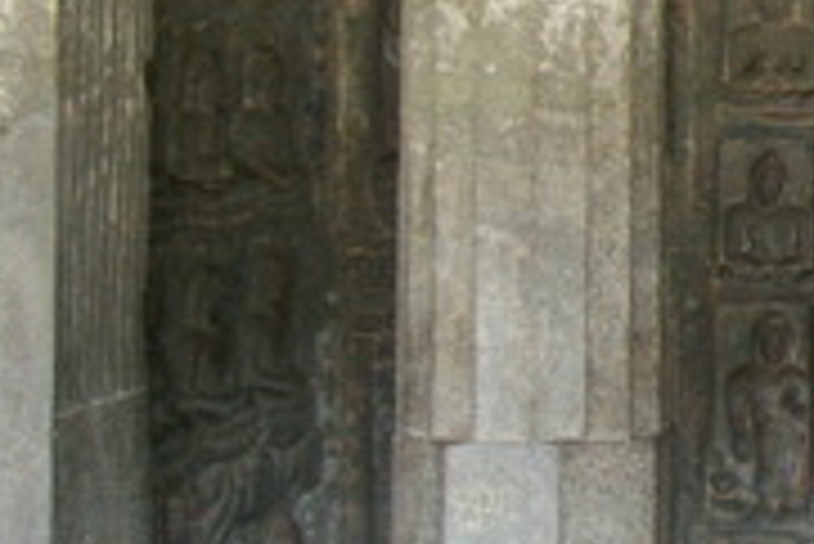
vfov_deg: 11.3
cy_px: 164
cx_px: 1318
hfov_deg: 15.2
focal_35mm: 122
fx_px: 2755
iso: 800
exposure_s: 1/15
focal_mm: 23
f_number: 4
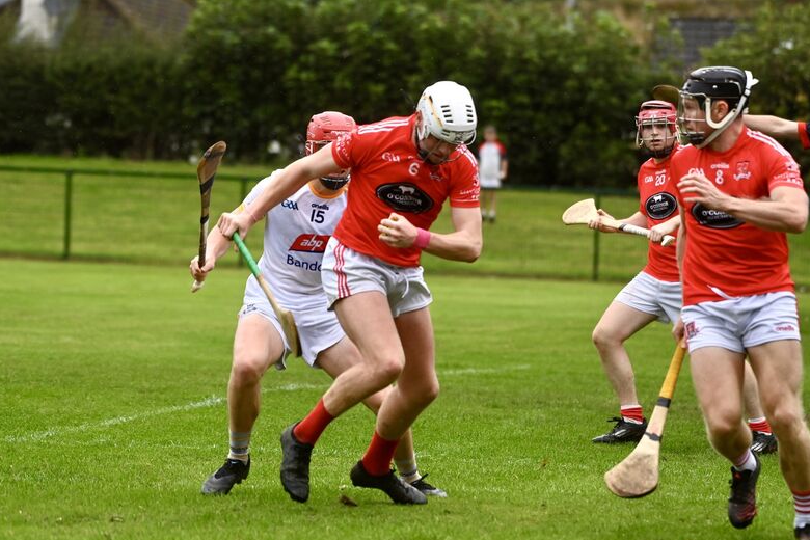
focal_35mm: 246
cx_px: 397
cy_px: 276
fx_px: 5535
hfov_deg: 8.4
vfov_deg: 5.6
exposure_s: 1/1600
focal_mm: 240
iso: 1600
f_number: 5.6
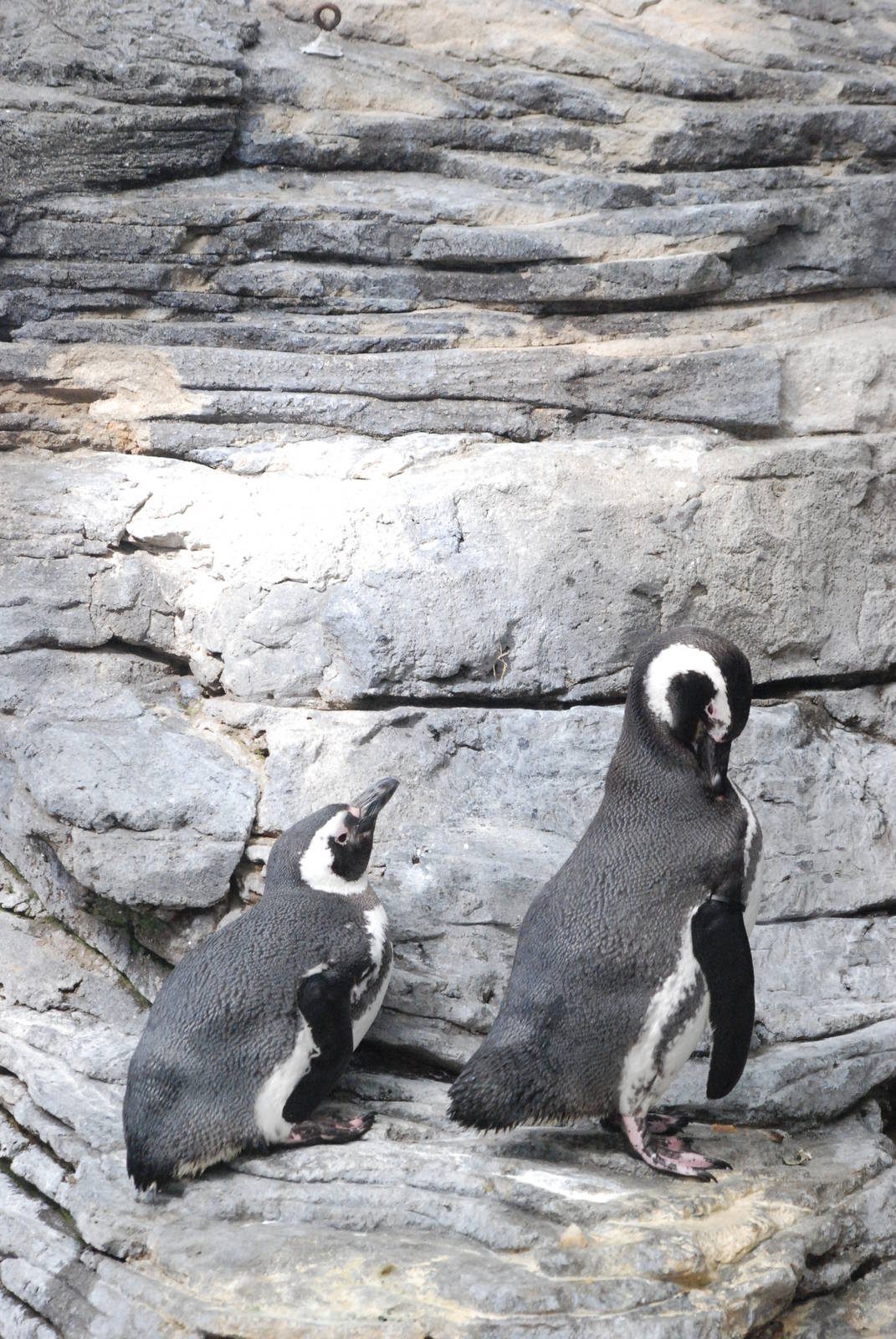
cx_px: 448
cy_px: 670
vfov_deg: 10.1
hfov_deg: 6.8
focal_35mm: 202
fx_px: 7538
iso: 1600
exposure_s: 1/160
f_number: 10
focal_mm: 135
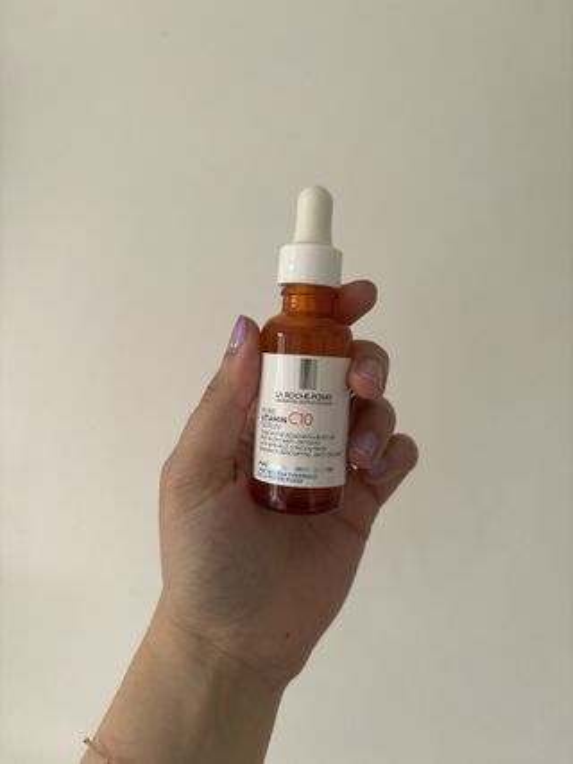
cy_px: 382
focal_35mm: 26
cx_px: 286
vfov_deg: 67.3
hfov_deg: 53.0
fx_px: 574
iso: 100
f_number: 1.6
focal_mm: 5.96
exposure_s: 1/121
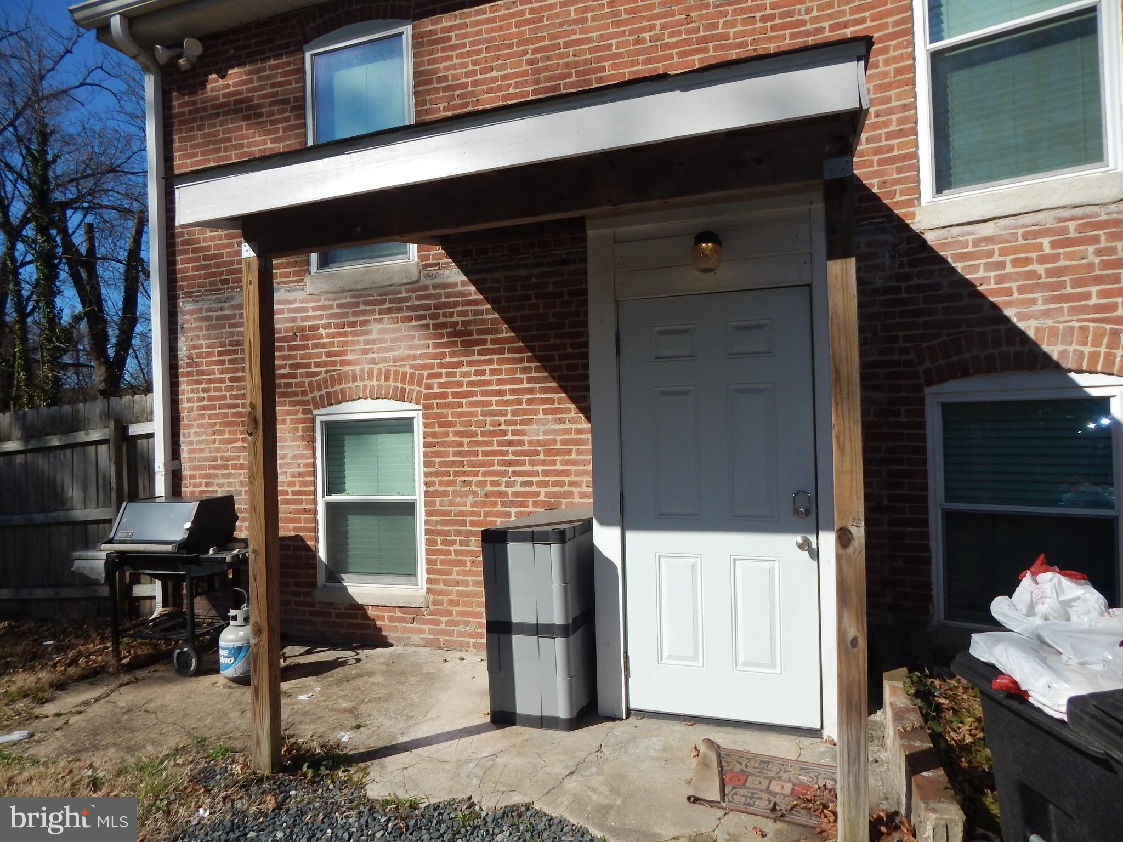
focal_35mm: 22
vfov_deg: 61.1
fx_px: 714
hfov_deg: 76.4
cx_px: 562
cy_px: 421
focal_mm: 4
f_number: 6
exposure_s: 1/640
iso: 125
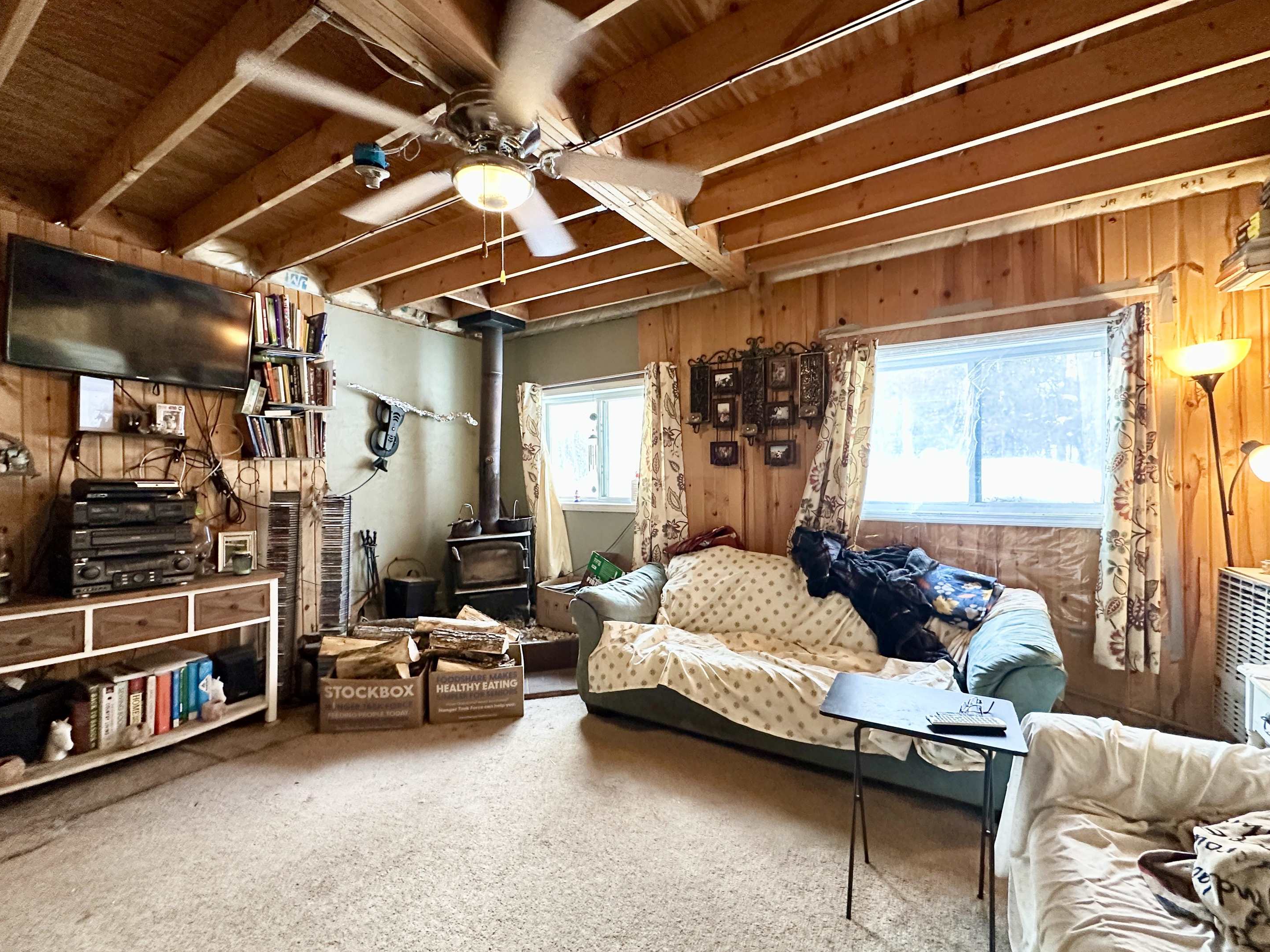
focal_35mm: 15
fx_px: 550
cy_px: 480
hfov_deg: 98.1
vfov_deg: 81.7
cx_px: 615
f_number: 2.2
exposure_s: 1/60
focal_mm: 2.22
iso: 500
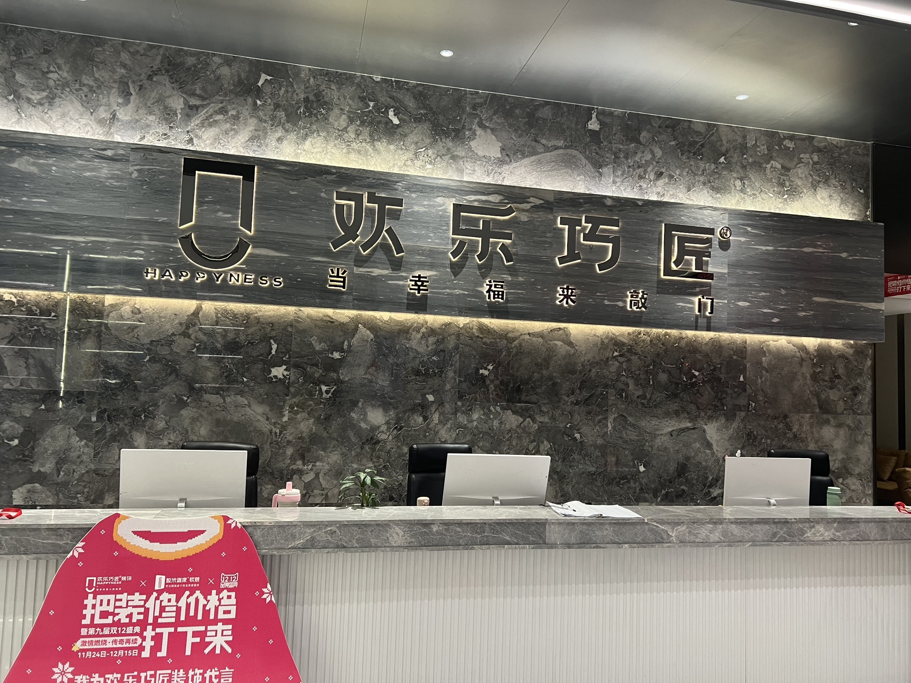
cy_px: 342
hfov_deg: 67.3
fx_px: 684
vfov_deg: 53.1
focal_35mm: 26
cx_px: 456
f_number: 1.5
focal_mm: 5.7
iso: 100
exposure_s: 1/50
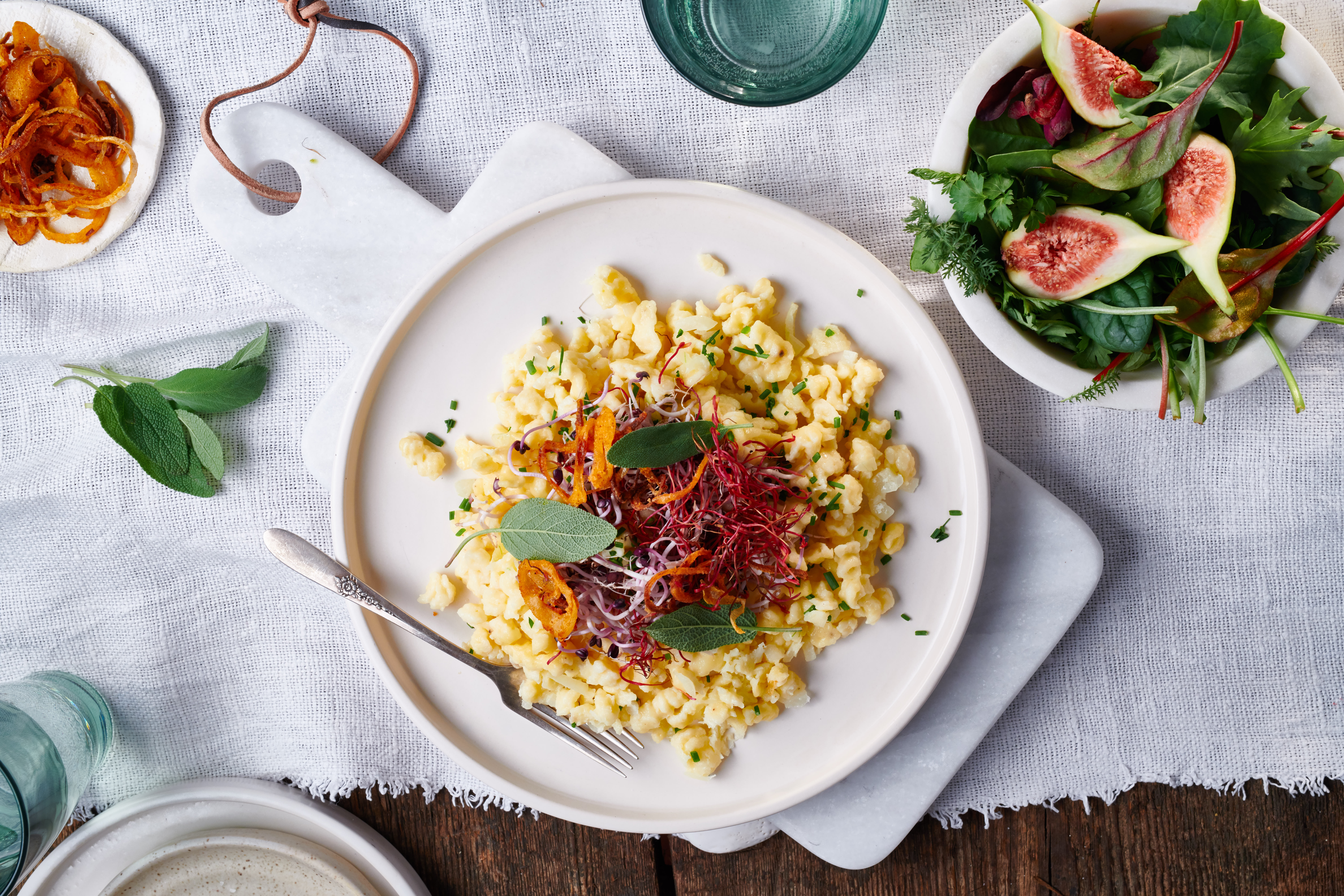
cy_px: 448
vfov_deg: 27.0
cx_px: 672
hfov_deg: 39.6
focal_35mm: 50
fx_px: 1867
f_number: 11
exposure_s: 1/10
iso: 320
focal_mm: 50
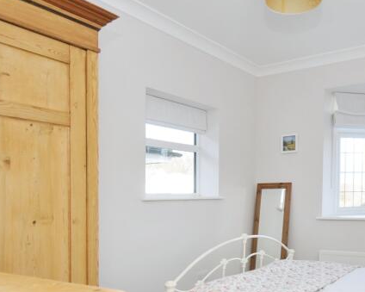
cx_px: 295
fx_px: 367
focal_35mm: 34
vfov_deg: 41.6
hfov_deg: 49.6
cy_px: 230
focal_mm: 10
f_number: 5
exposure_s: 1/60
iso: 200
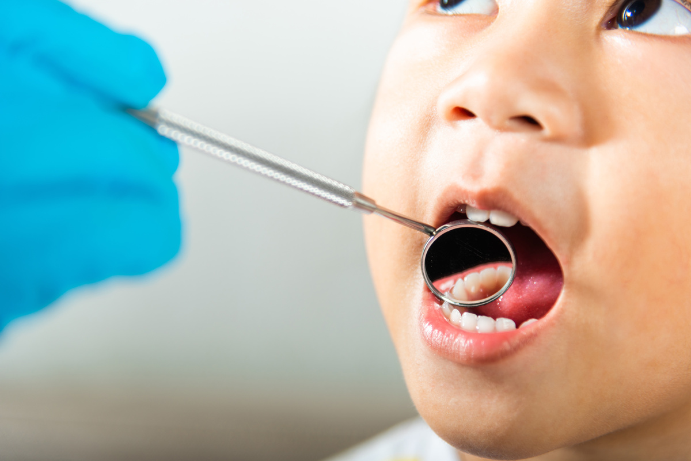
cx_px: 346
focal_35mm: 98
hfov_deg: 20.8
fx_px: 1882
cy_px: 230
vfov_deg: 14.0
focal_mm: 98
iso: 100
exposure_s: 1/200
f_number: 4
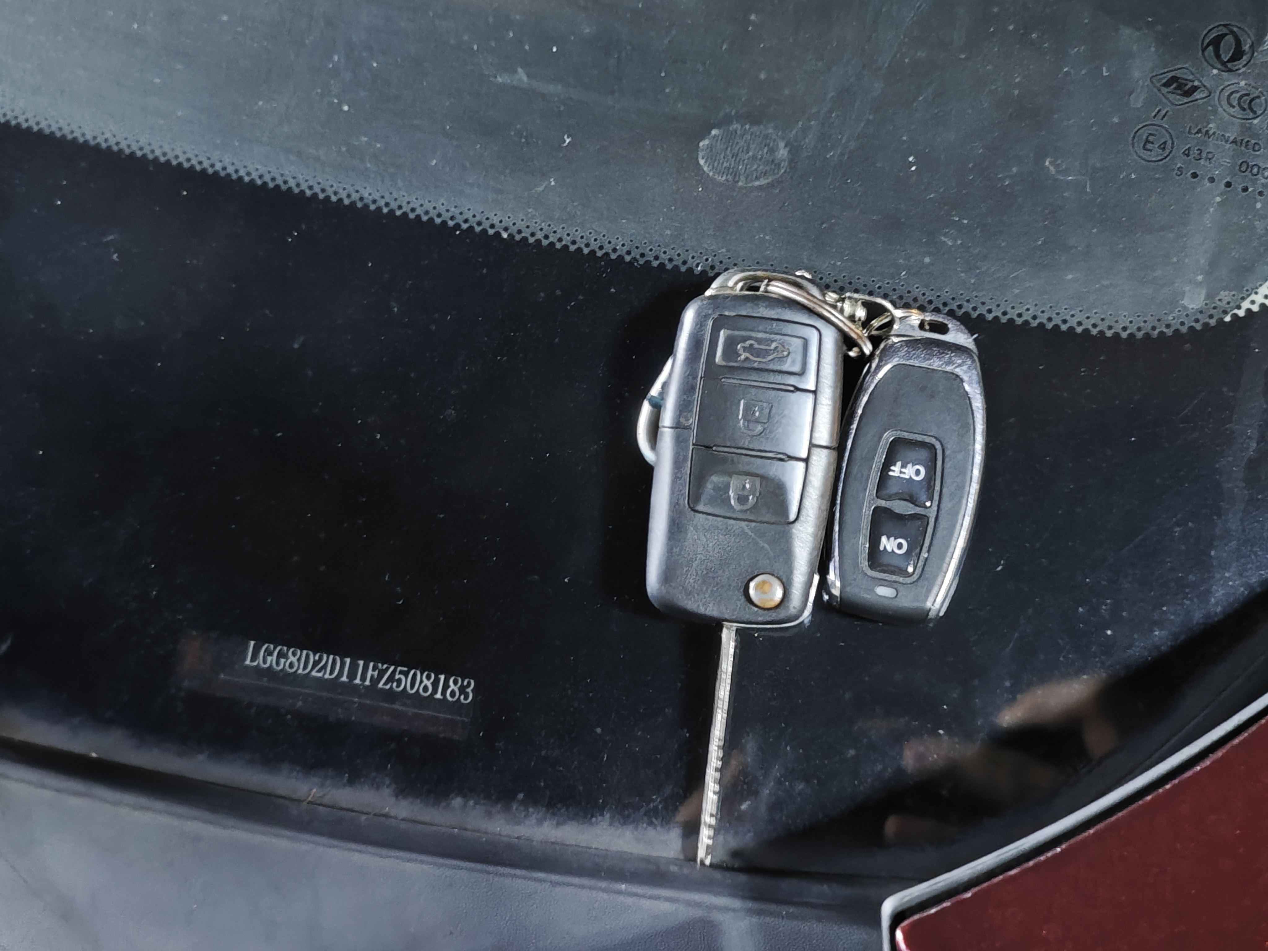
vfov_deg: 31.5
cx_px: 634
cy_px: 476
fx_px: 1685
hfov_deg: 41.2
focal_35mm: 46
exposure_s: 1/9.09
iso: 8000
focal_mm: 8.7
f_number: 1.9
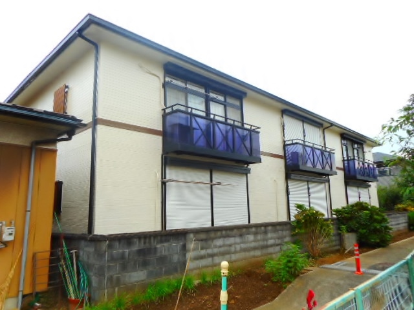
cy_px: 155
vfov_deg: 54.9
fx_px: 299
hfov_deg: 69.4
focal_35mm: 25
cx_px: 207
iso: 80
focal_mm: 4.5
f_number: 3.7
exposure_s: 1/80
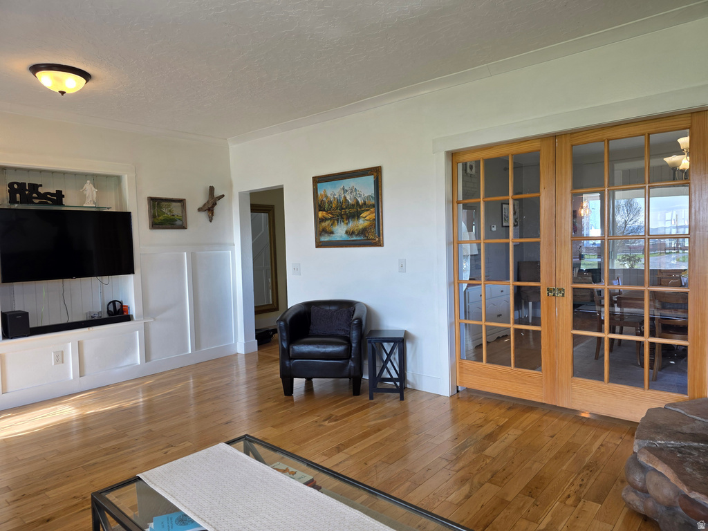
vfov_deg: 58.9
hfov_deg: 73.9
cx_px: 354
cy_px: 266
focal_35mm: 23
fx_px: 470
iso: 50
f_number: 1.7
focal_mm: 6.3
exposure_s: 1/120
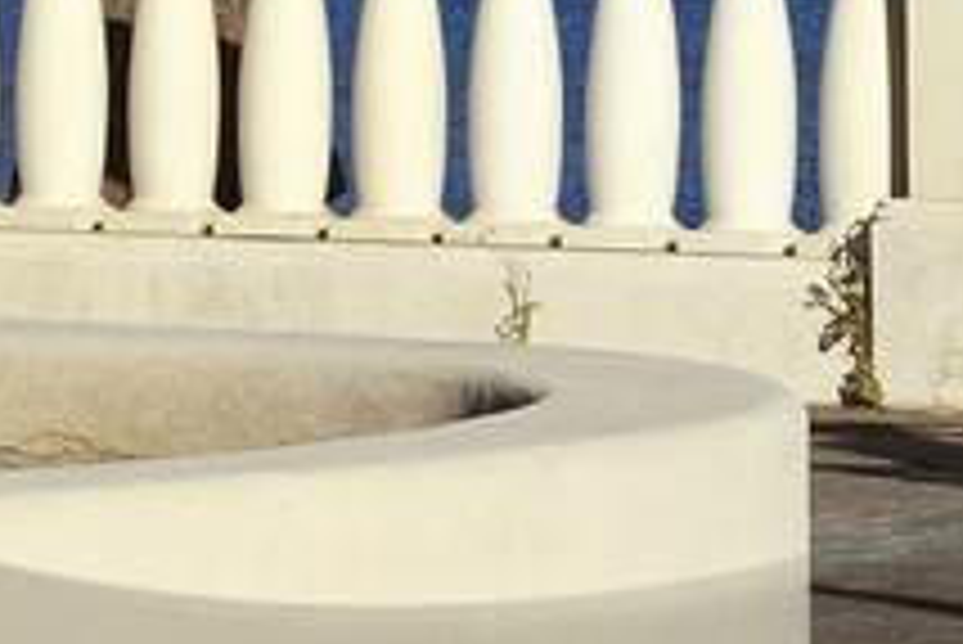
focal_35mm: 485
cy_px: -1047
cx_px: 387
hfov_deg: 4.2
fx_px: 12982
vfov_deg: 2.8
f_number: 22
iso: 640
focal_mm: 65
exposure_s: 1/200
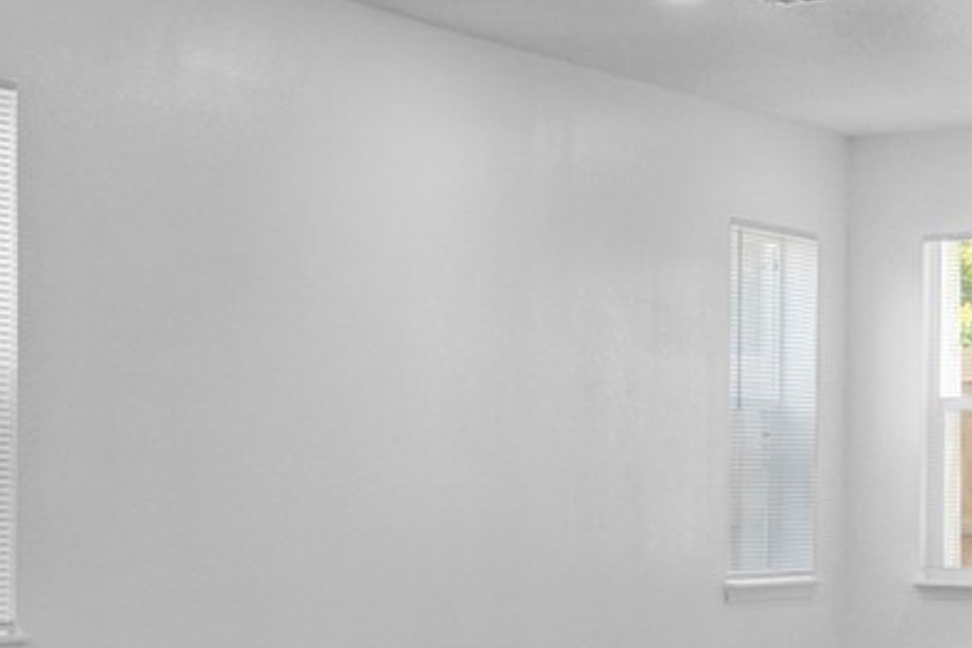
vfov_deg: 15.3
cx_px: -233
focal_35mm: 89
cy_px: 459
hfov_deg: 21.1
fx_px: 2403
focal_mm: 16
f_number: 8
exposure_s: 1/4
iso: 160
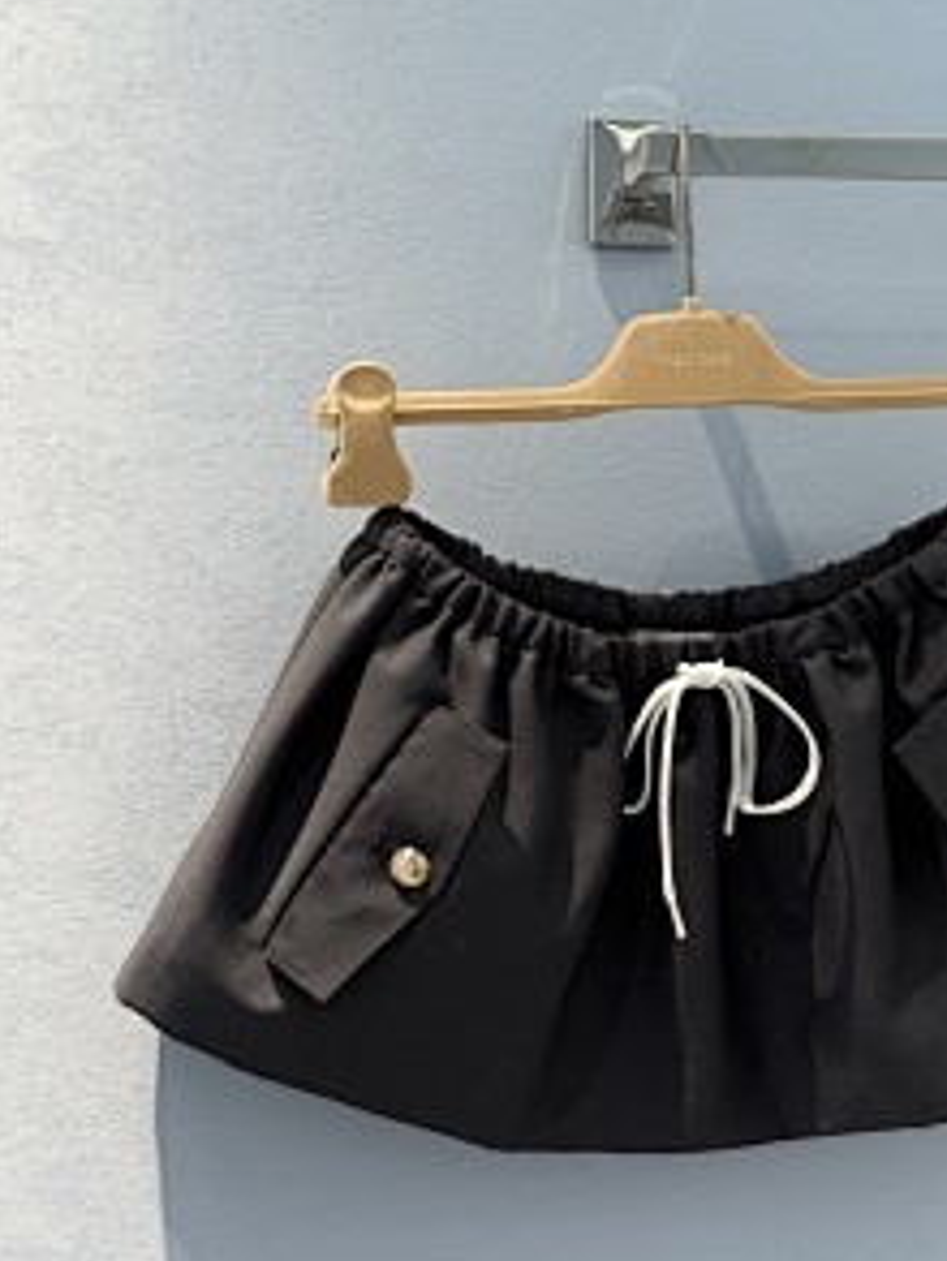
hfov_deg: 17.9
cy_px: 663
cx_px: 652
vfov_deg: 23.8
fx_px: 2989
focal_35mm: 82
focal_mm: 6.76
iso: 100
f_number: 1.78
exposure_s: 1/101
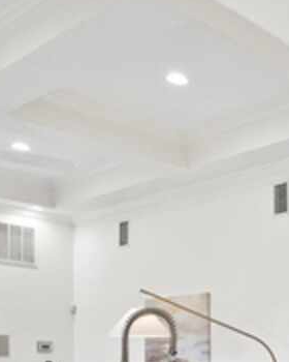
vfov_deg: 31.1
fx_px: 588
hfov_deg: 22.5
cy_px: 380
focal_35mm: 55
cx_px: 436
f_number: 9
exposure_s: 1/2
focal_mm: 16
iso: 250
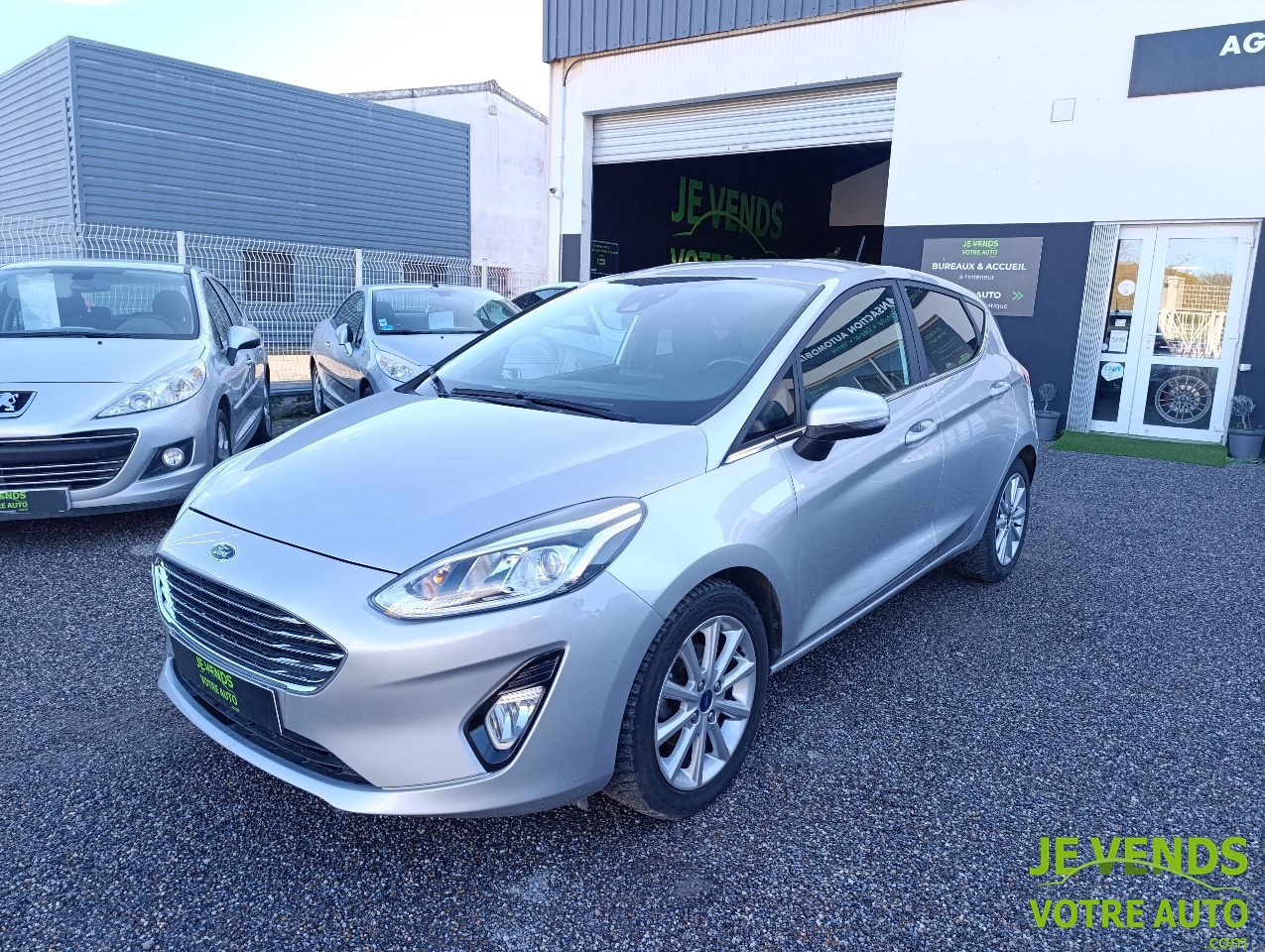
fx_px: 842
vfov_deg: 59.0
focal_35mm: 23
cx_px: 632
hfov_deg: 73.8
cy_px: 476
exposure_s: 1/100
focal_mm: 6.14
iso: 80
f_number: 1.6
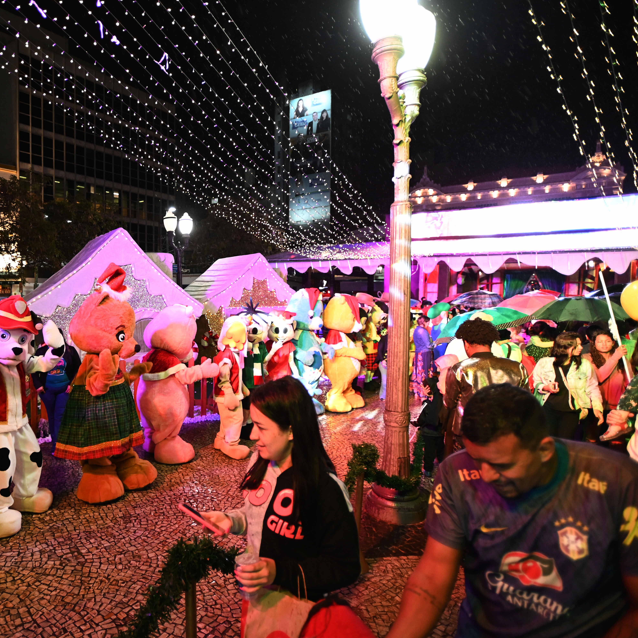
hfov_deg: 66.4
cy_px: 322
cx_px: 181
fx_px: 459
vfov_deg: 69.6
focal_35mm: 22
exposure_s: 1/200
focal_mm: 17
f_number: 2.8
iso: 2500
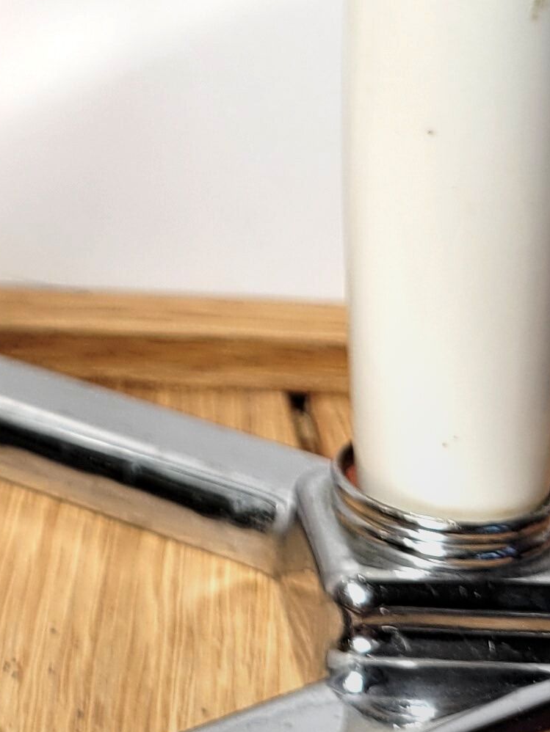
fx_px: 2223
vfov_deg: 16.9
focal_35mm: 105
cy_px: -376
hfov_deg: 13.3
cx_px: -286
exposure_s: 1/378
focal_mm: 5.4
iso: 40
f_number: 1.8
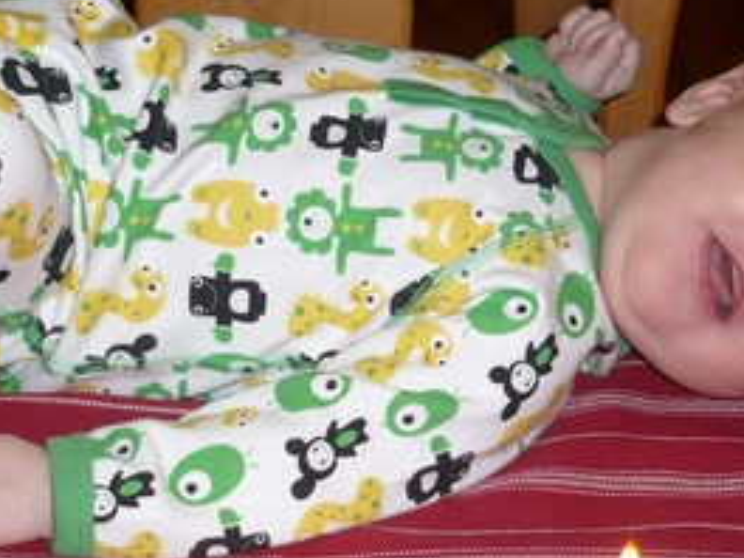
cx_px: 376
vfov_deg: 16.4
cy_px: 290
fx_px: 1934
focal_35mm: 90
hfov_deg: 21.8
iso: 100
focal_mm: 5.8
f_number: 2.8
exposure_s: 1/30
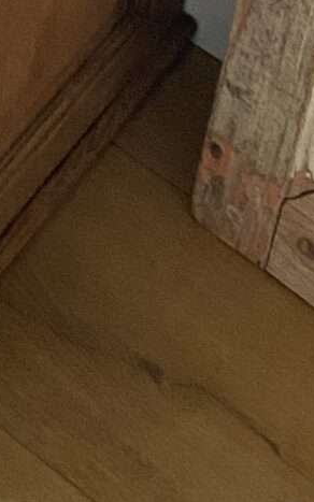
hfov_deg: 8.6
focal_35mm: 151
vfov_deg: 11.6
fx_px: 2067
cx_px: -42
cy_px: -674
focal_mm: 4.25
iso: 500
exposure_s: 1/41
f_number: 1.8
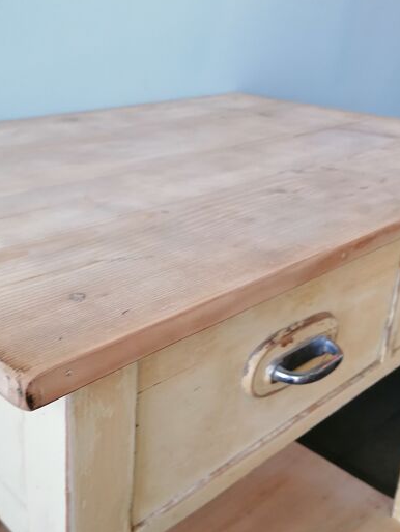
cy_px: 286
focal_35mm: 42
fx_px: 647
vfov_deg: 44.7
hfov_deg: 34.0
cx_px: 123
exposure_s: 1/50
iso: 160
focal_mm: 4.75
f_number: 1.8
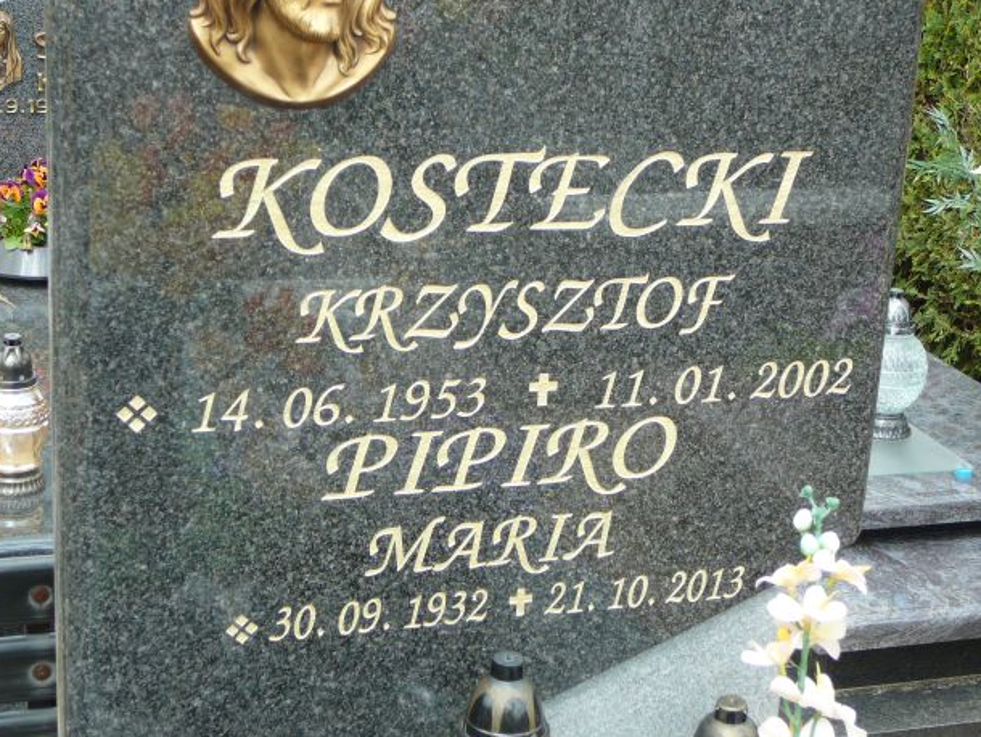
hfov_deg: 30.3
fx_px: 1814
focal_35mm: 64
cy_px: 367
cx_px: 468
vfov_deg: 22.9
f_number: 3.6
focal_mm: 9.1
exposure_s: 1/125
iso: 80
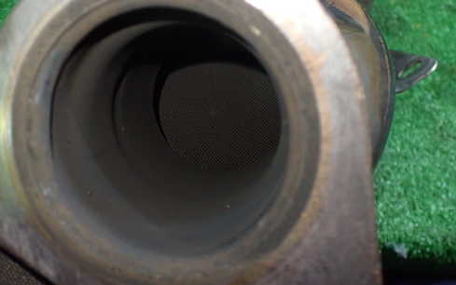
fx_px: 485
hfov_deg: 50.1
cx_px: 183
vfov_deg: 32.7
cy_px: 113
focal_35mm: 39
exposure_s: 1/80
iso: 800
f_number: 2.3
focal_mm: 5.4
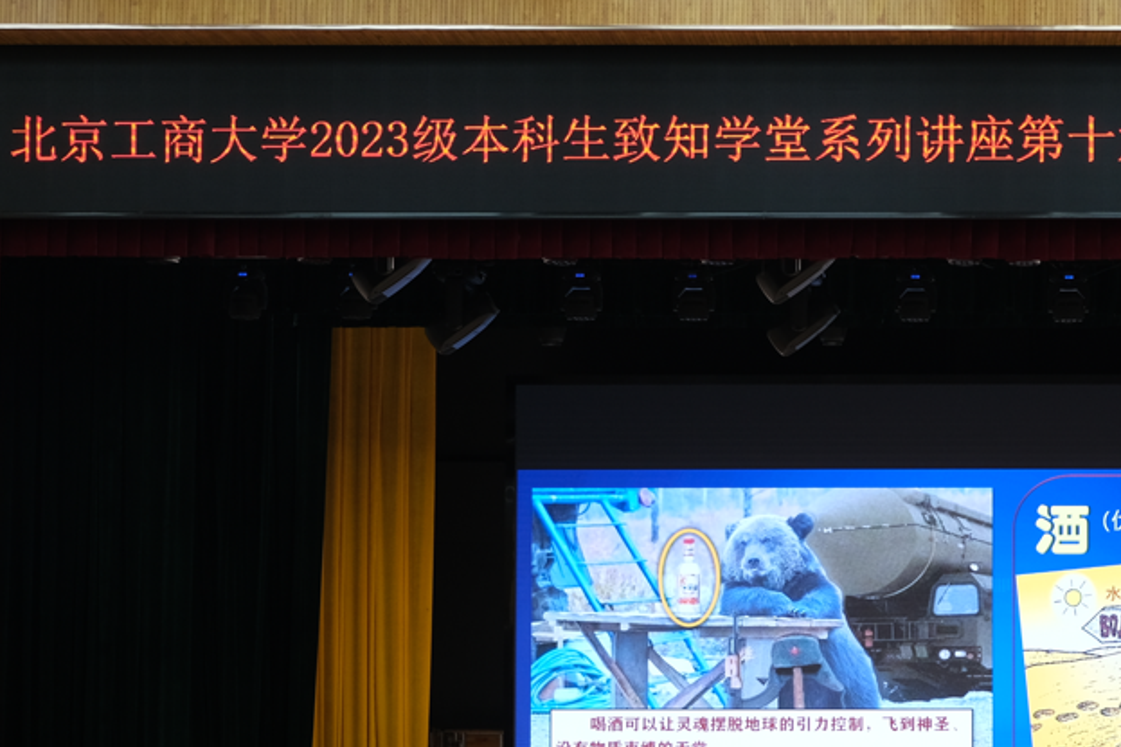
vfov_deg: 18.3
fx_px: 2304
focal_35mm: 74
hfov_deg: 26.4
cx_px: 1009
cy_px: 561
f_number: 3.6
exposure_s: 1/70
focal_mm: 24.3
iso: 500
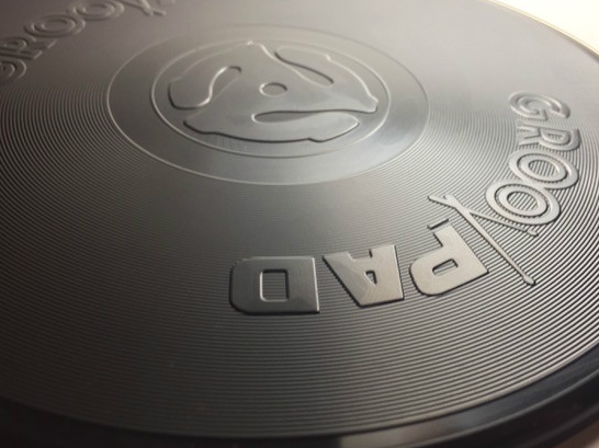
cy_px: 232
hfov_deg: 53.8
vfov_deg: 41.8
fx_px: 588
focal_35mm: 34
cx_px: 343
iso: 40
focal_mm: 4.15
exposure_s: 1/40
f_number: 2.2
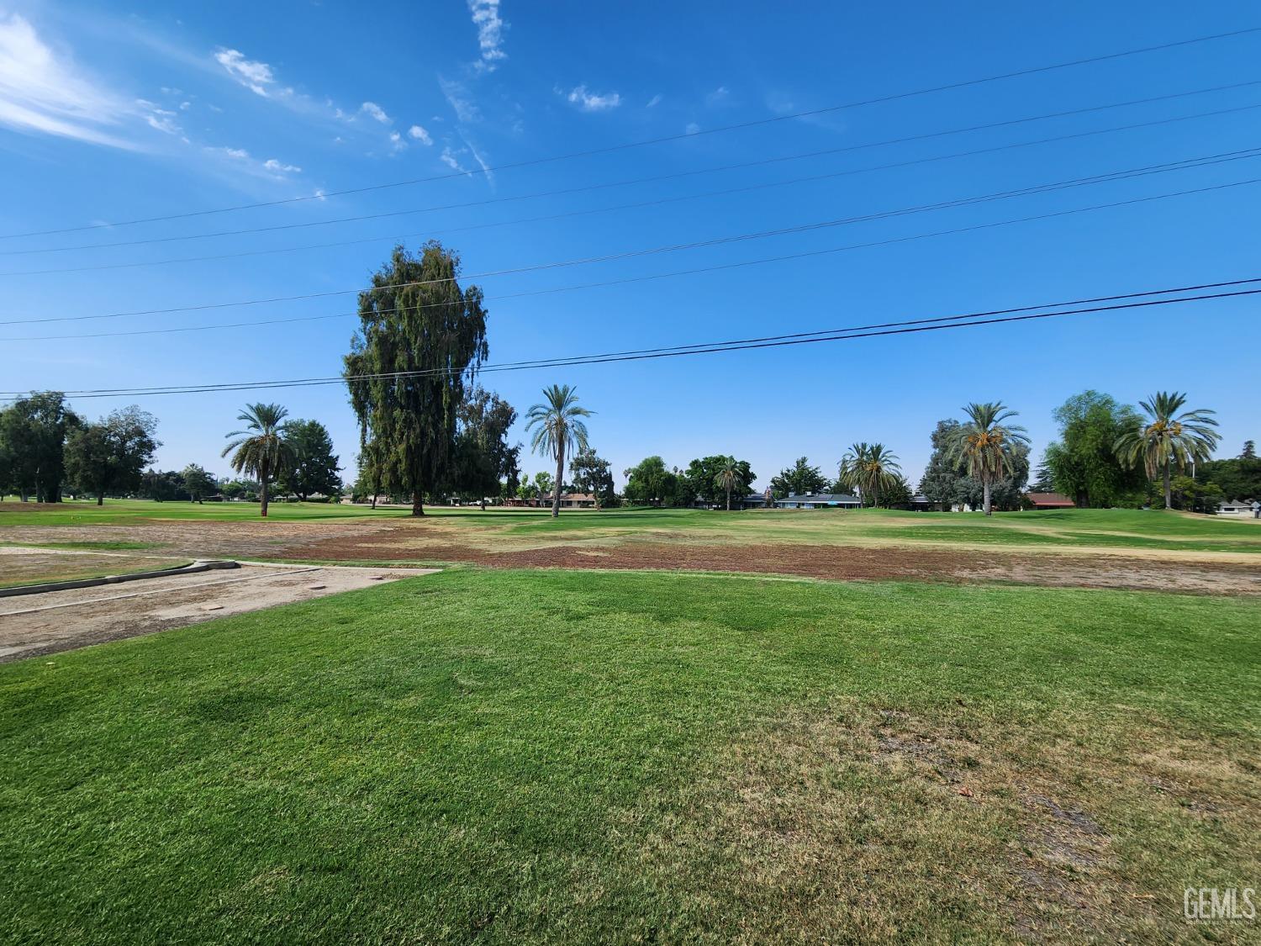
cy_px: 473
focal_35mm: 13
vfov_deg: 89.9
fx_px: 474
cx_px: 630
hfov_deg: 106.2
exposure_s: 1/1517
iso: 50
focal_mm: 2.2
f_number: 2.2
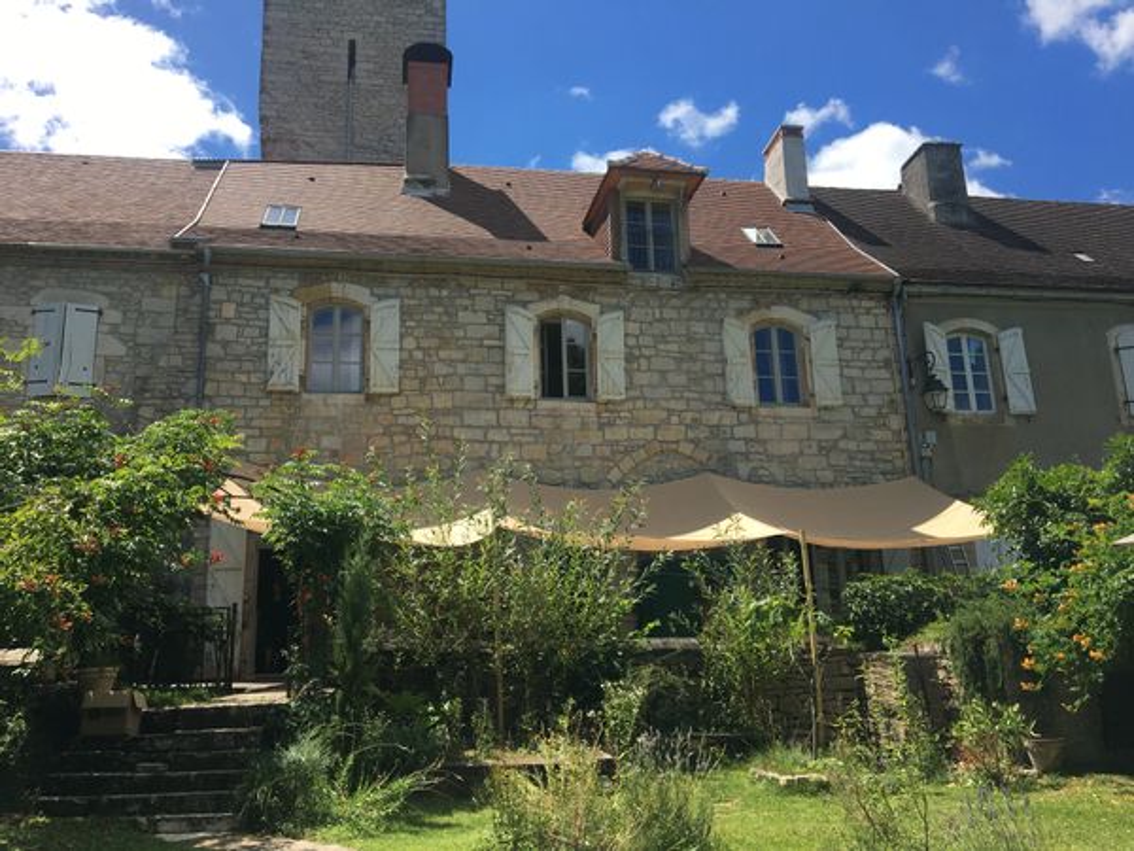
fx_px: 950
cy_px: 426
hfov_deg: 61.7
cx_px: 567
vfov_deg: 48.2
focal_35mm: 29
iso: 25
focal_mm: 4.15
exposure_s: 1/1261
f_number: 2.2
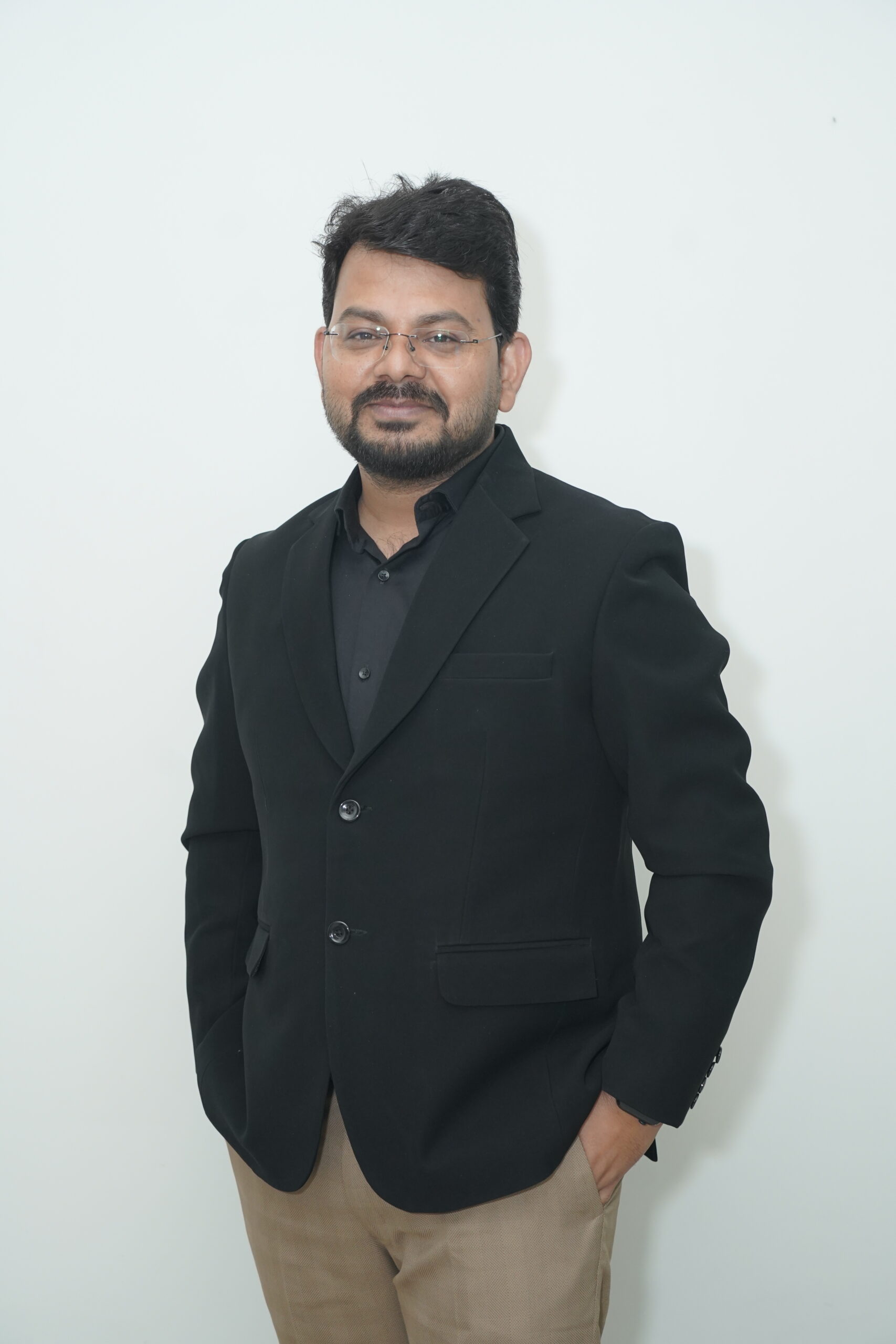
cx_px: 448
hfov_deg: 25.1
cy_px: 672
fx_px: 2016
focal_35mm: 54
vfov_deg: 36.9
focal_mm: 54
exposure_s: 1/125
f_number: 4
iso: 2000
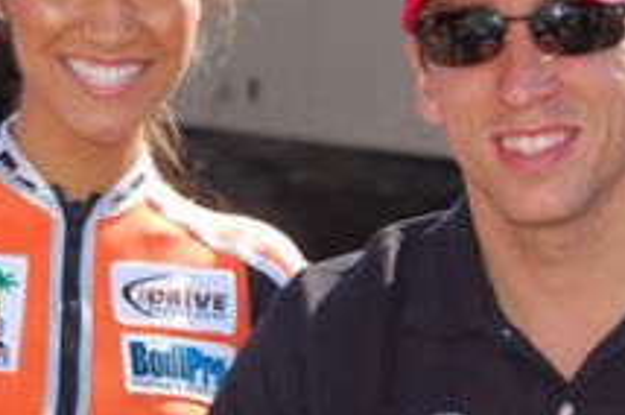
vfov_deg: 7.1
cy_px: 63
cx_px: 383
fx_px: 3349
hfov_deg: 10.7
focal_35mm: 193
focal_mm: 55
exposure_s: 1/320
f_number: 5.3
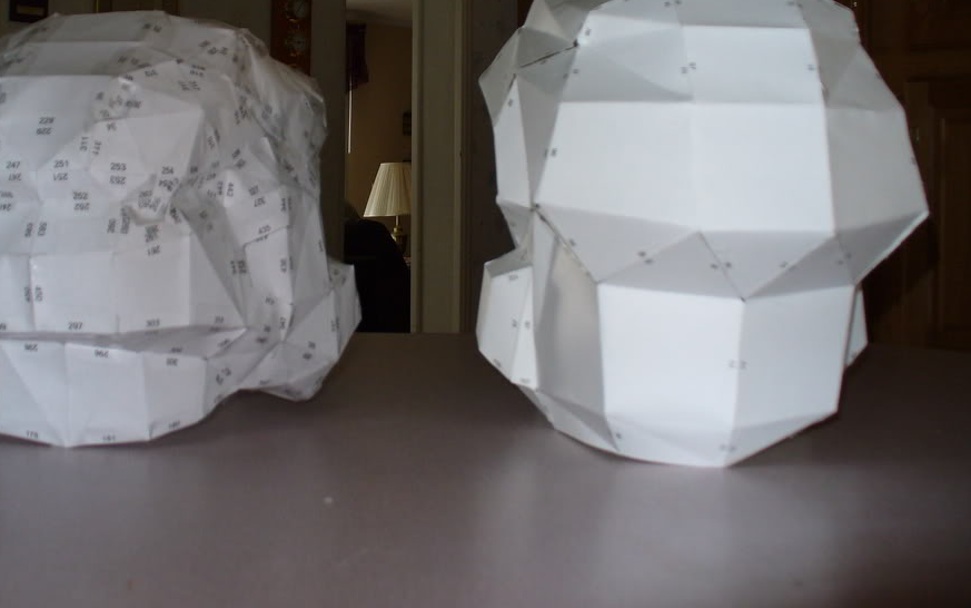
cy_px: 198
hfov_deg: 43.4
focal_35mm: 46
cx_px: 412
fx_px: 1218
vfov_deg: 27.8
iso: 100
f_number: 2.8
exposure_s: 1/30
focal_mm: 6.1
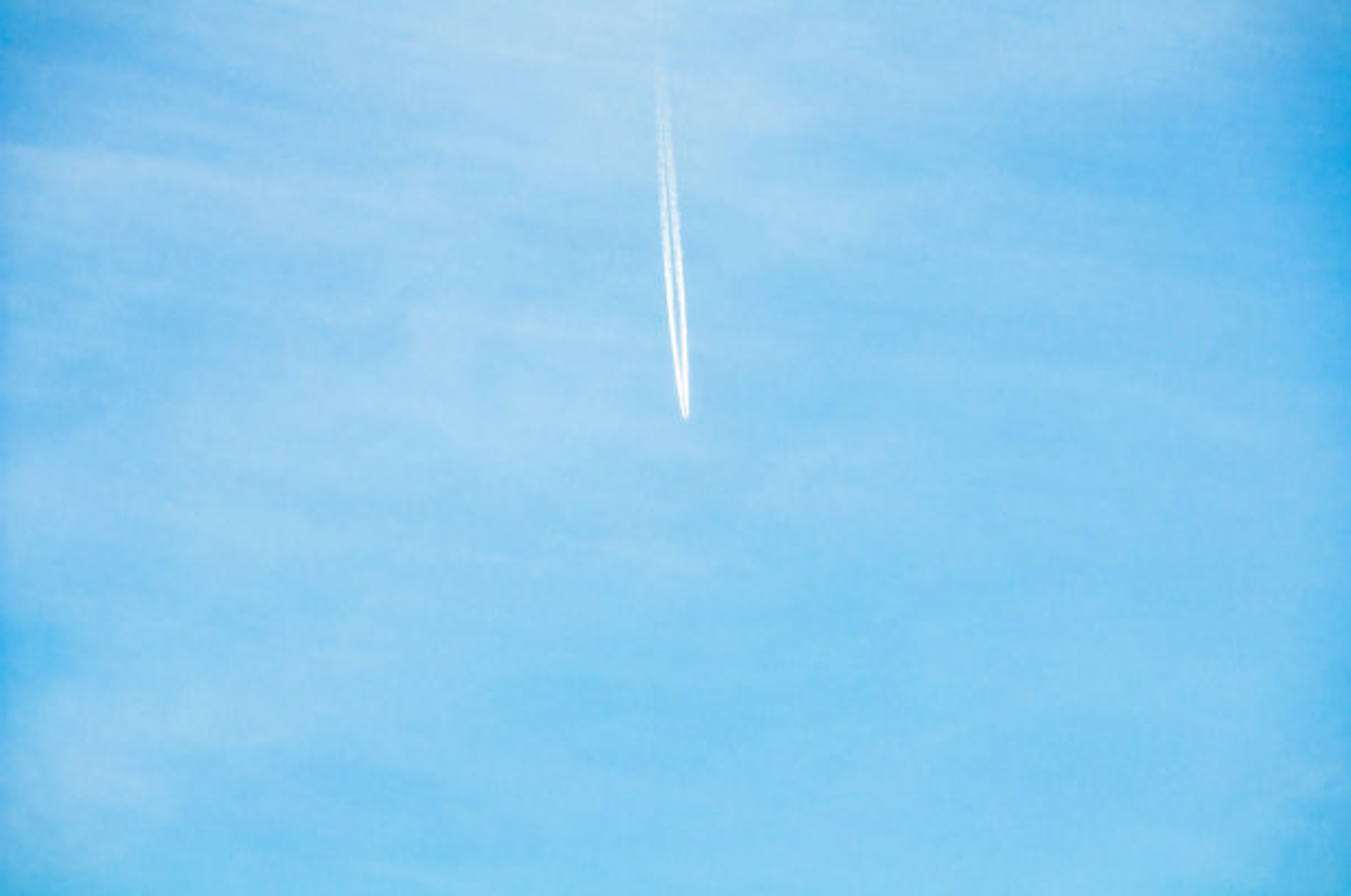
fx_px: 11241
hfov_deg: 6.9
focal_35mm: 300
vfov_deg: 4.6
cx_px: 676
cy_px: 448
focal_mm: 200
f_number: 10
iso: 200
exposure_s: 1/250
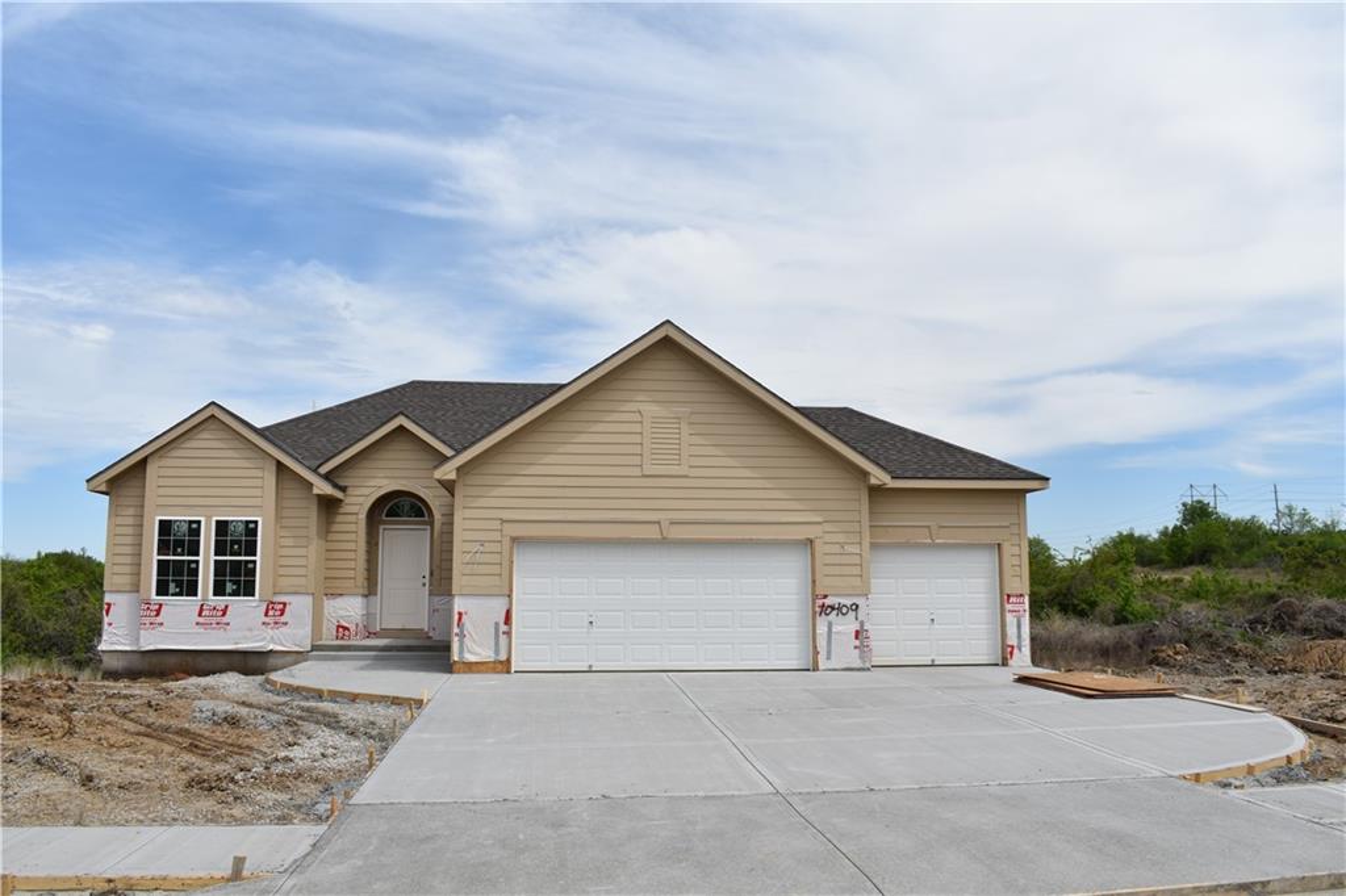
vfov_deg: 43.6
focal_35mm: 30
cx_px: 673
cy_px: 448
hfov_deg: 61.9
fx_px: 1121
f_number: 9
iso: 100
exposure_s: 1/320
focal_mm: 20
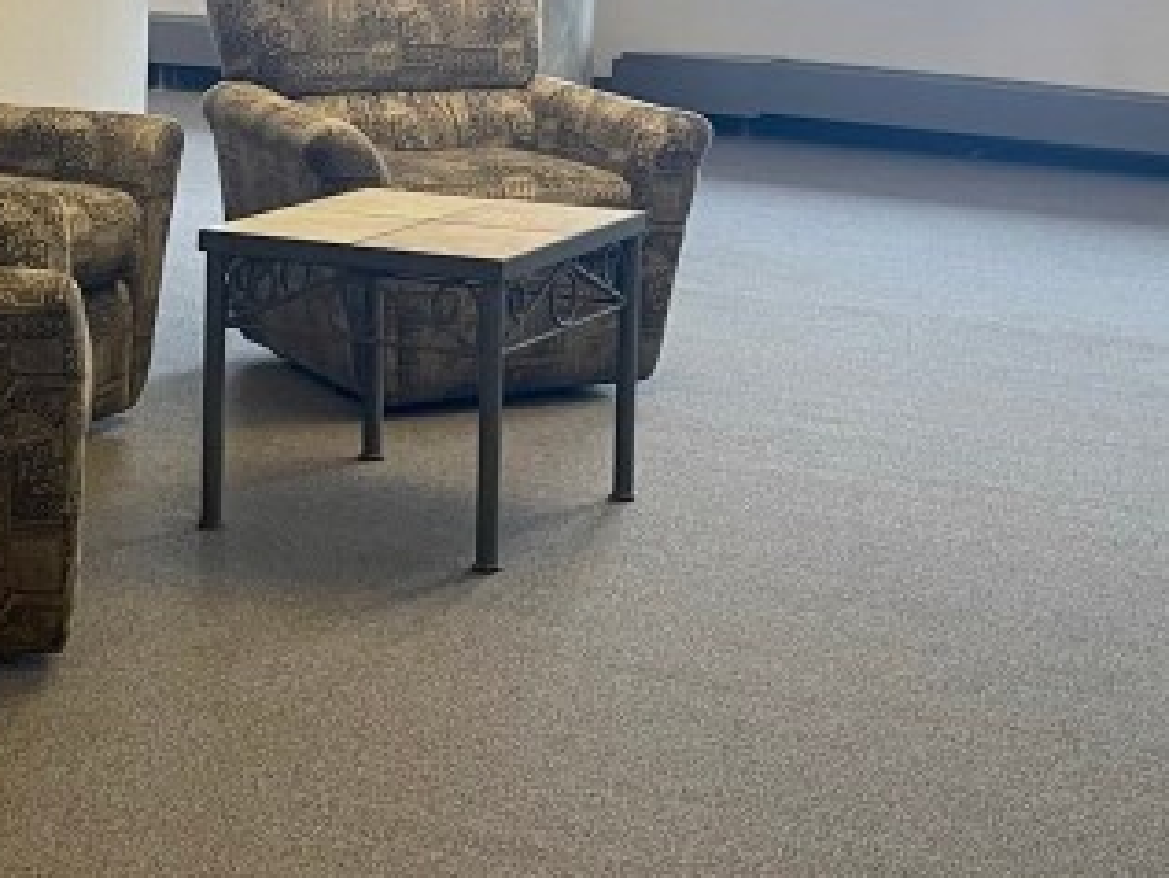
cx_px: 594
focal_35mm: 84
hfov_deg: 23.3
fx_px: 2838
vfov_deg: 16.7
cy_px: -218
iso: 80
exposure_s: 1/60
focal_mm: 4.2
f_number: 1.6
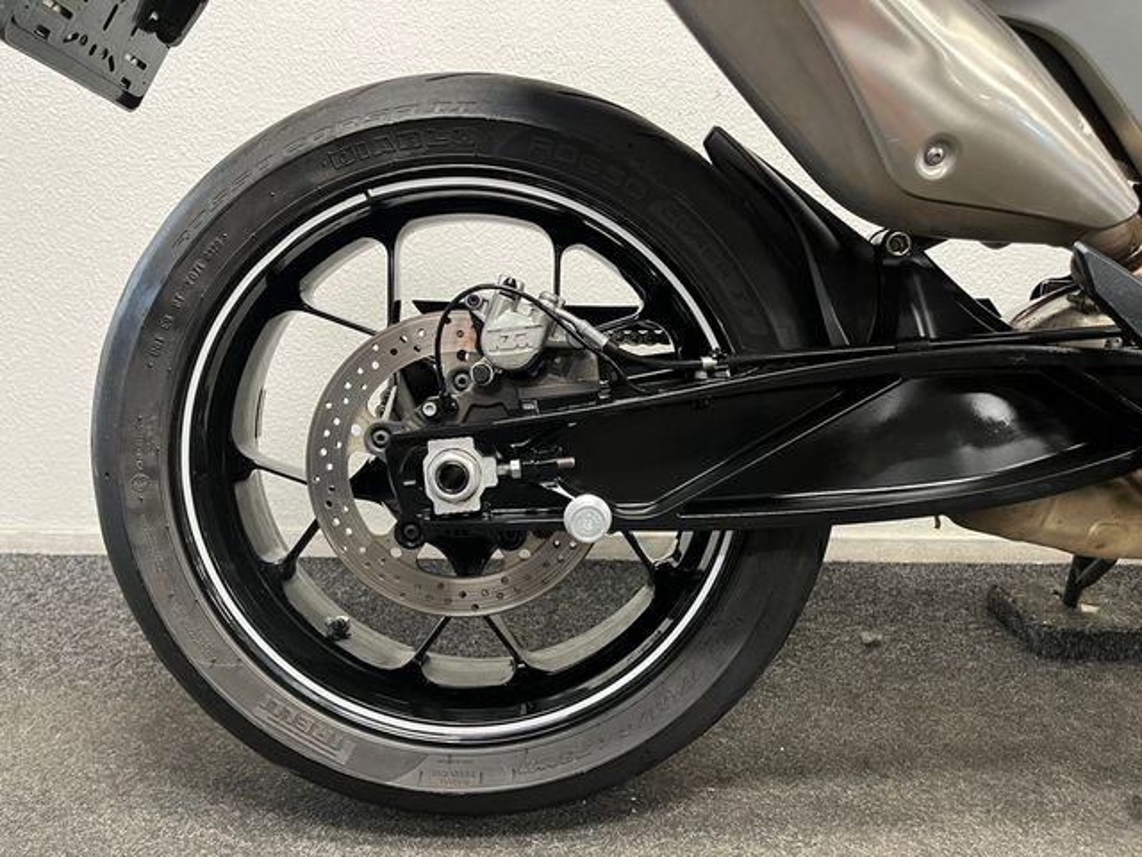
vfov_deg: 53.1
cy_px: 428
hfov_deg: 67.3
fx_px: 858
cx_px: 571
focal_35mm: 26
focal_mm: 5.1
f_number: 1.6
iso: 400
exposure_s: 1/50
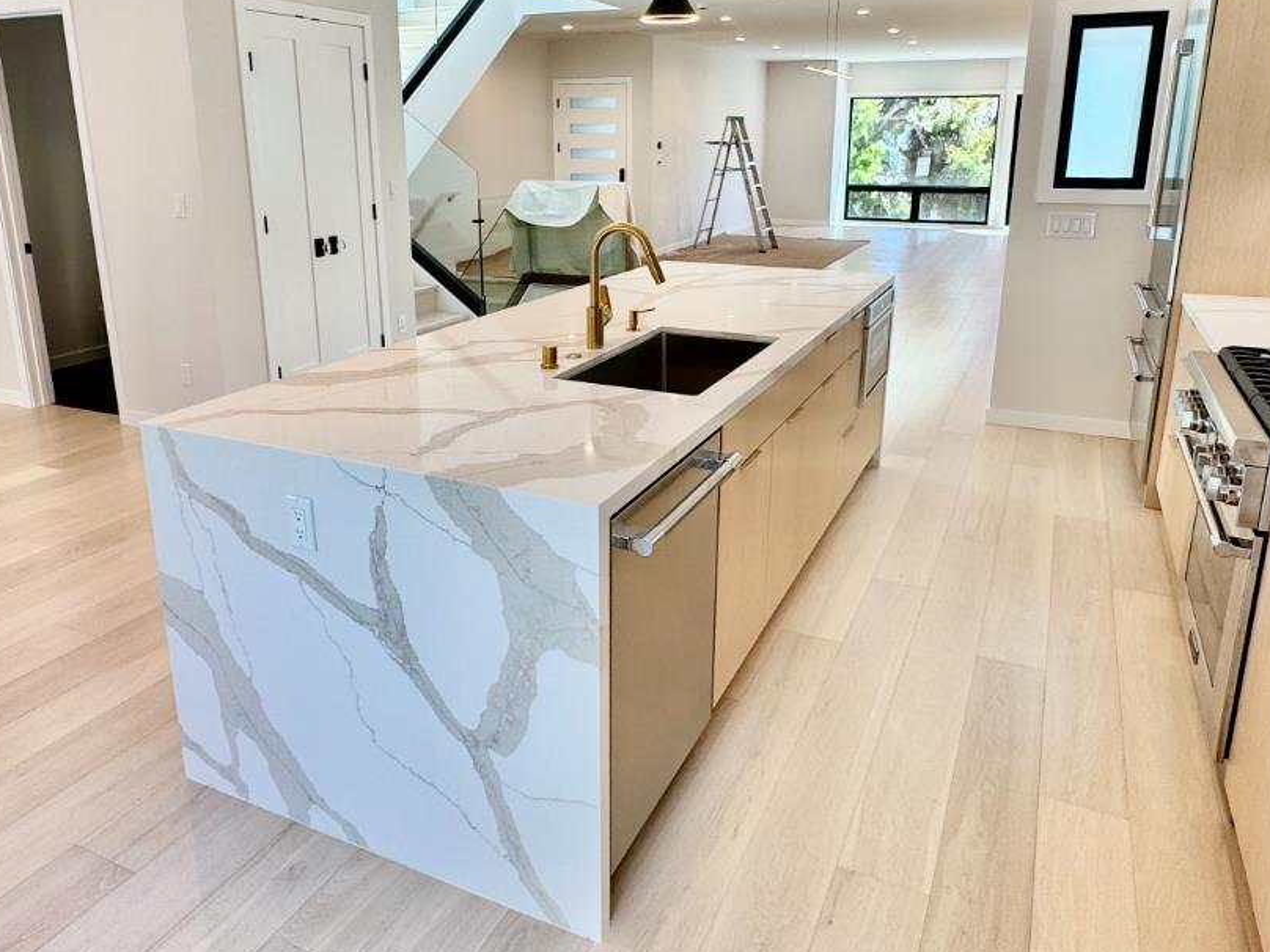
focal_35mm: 26
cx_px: 605
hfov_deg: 67.3
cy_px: 386
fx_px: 954
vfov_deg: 52.7
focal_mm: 2.22
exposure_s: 1/120
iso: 50
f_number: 2.2
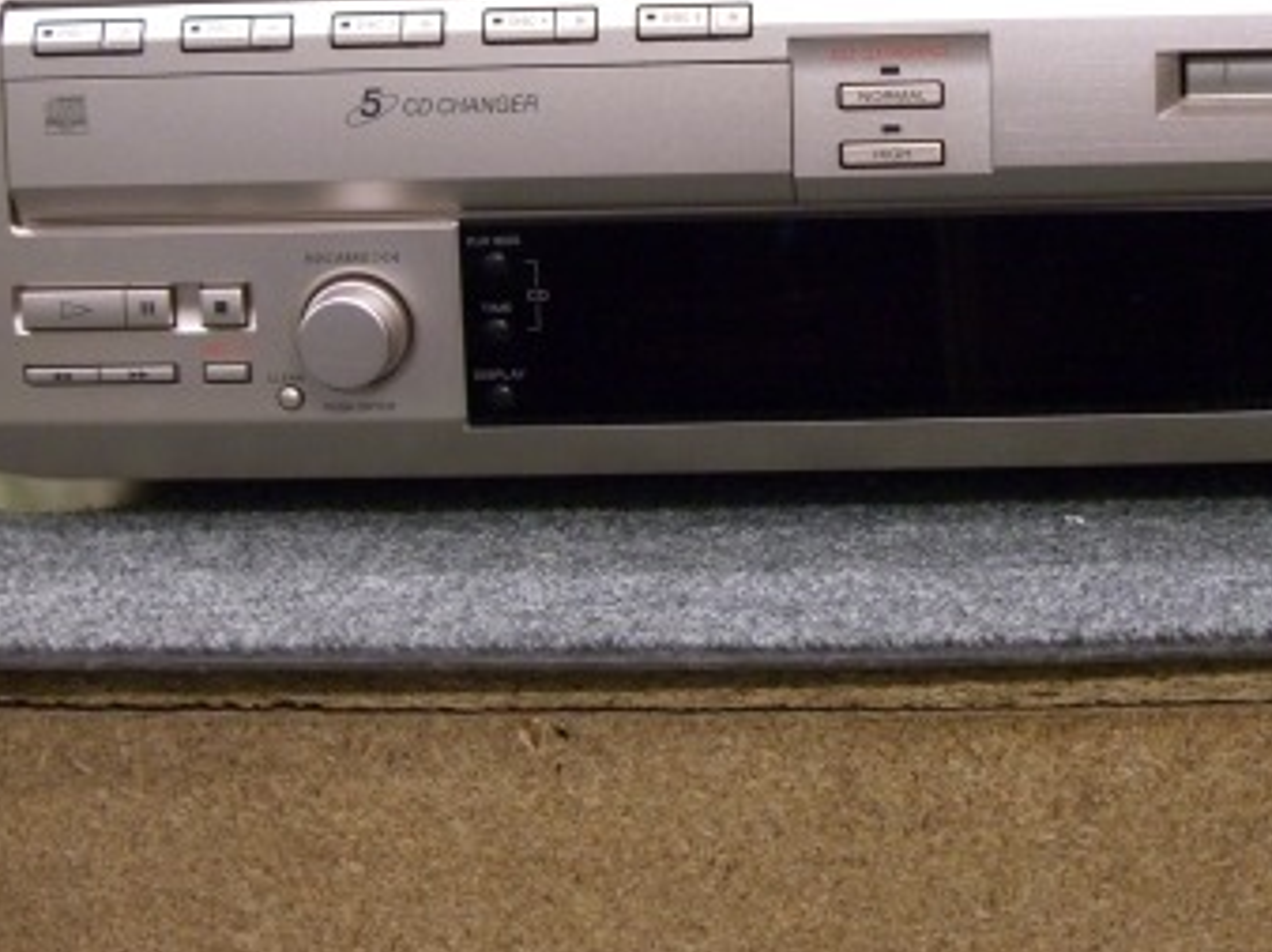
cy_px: 199
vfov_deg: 20.2
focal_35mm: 72
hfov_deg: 26.8
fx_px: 2644
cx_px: 884
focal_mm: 7.9
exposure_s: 1/13
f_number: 2.8
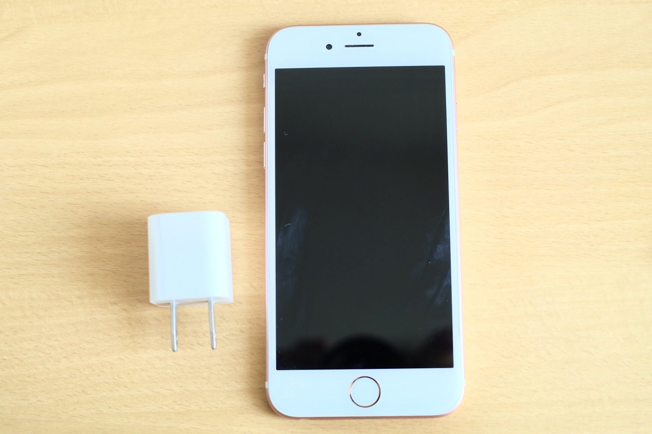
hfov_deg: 37.5
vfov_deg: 25.5
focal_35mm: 53
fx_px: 960
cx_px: 326
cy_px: 217
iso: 640
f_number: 4
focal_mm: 35
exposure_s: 1/75
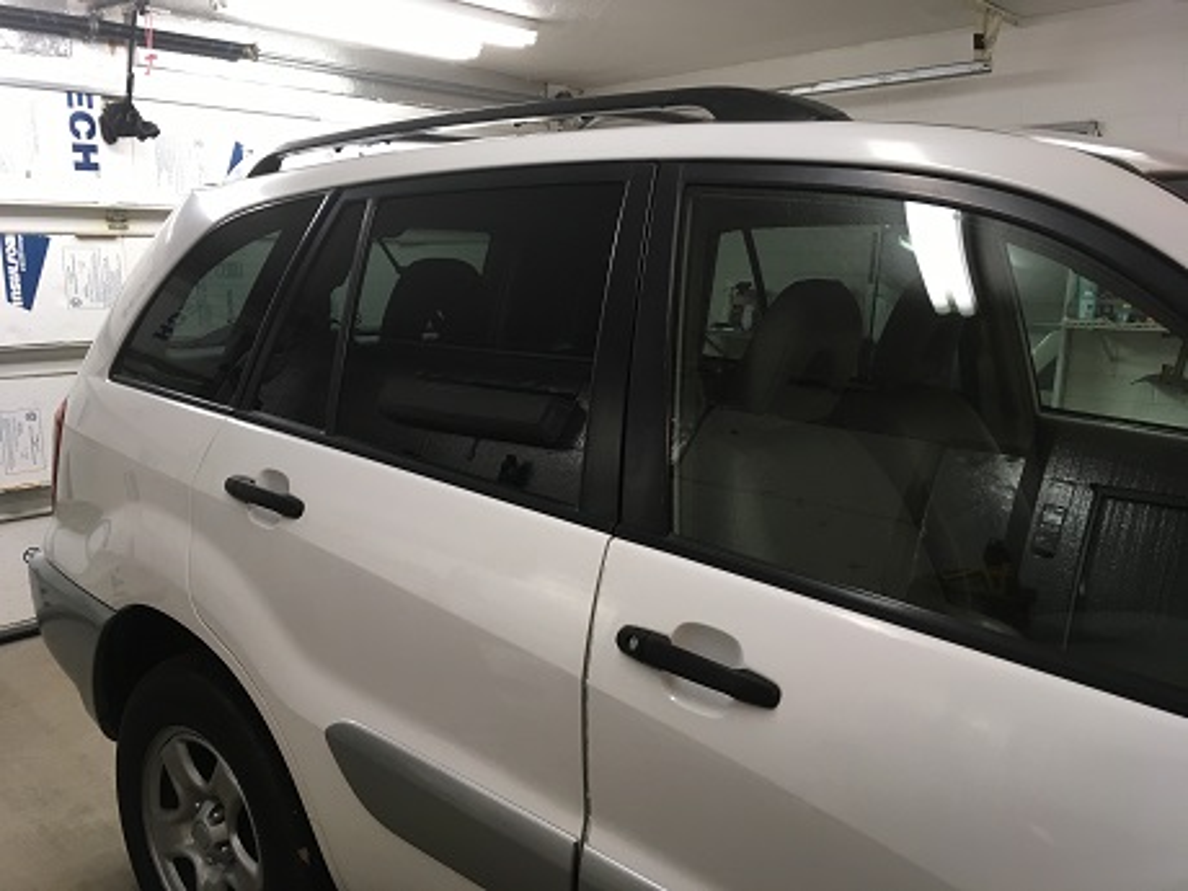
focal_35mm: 29
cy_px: 446
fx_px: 995
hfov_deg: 61.7
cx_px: 594
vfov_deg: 48.2
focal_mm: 4.15
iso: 40
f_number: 2.2
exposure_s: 1/30
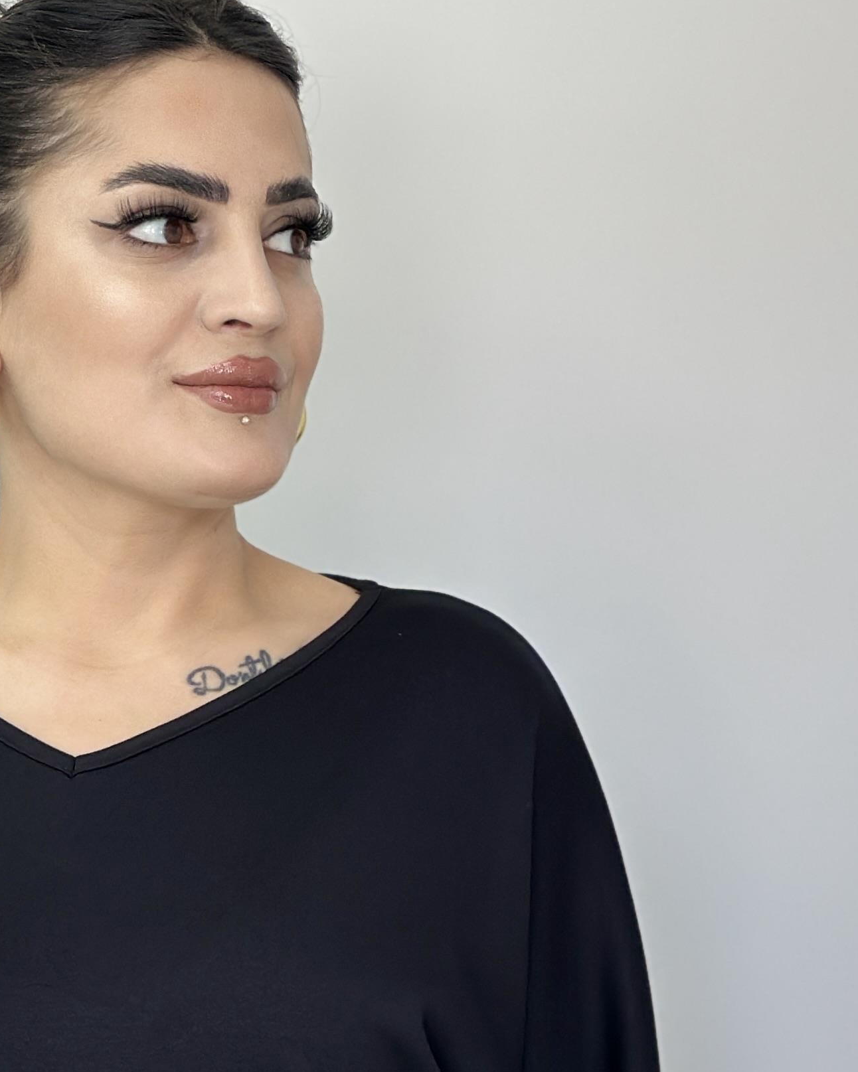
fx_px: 3714
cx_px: 169
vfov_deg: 16.3
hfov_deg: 13.1
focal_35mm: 117
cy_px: 852
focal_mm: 6.86
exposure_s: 1/124
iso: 64
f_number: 1.78
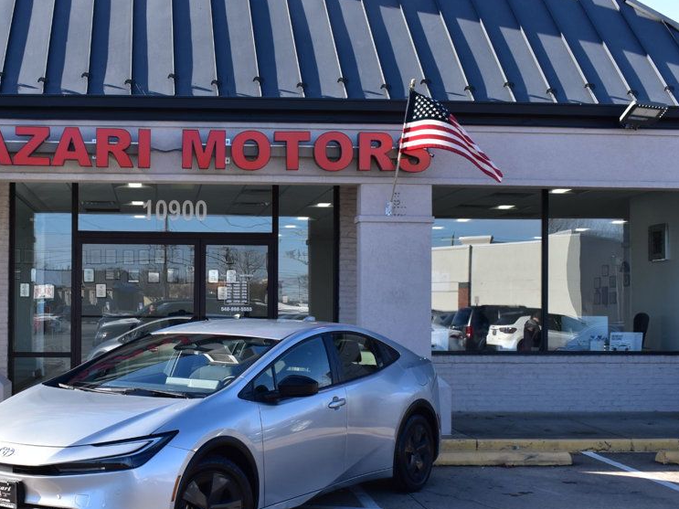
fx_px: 1052
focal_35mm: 54
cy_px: 307
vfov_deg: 27.1
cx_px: 217
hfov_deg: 35.3
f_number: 10
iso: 400
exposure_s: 1/320
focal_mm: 27
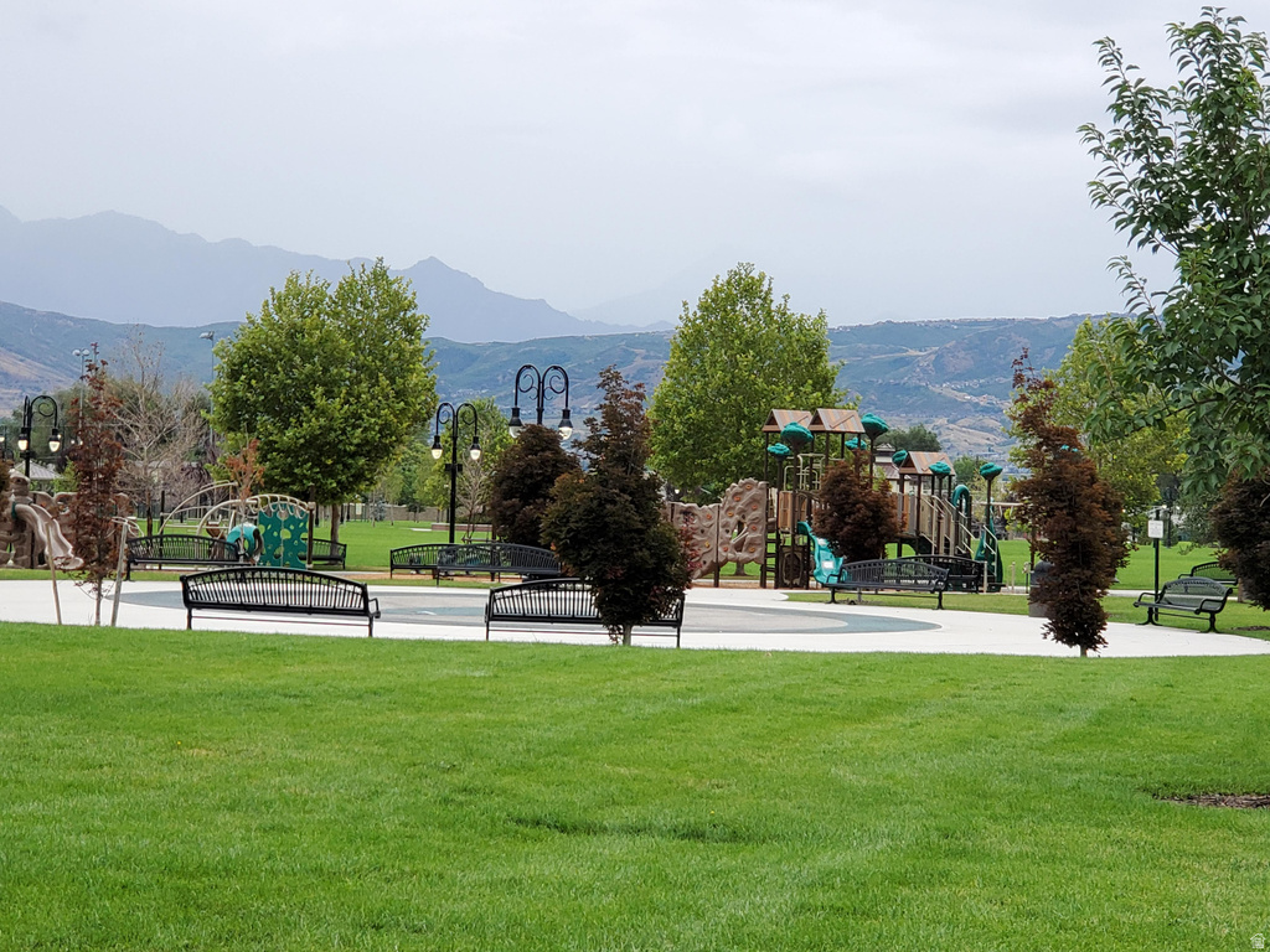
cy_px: 476
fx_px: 1908
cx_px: 635
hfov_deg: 36.8
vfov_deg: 28.0
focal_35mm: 52
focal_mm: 6
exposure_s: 1/128
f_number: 2.4
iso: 50
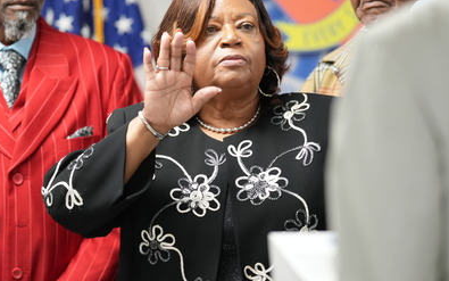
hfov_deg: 11.2
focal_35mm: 187
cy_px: 106
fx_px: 2289
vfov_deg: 7.0
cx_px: 219
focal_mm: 85
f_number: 1.4
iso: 1600
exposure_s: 1/640
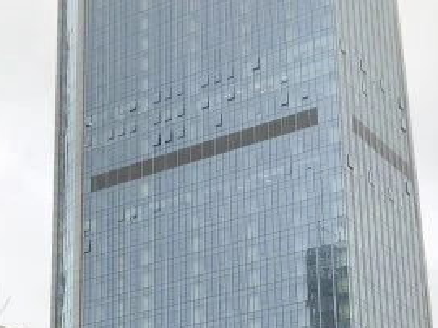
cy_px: 406
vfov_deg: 16.9
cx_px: 122
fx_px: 1049
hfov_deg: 23.4
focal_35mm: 83
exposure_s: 1/249
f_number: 1.8
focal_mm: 4
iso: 20
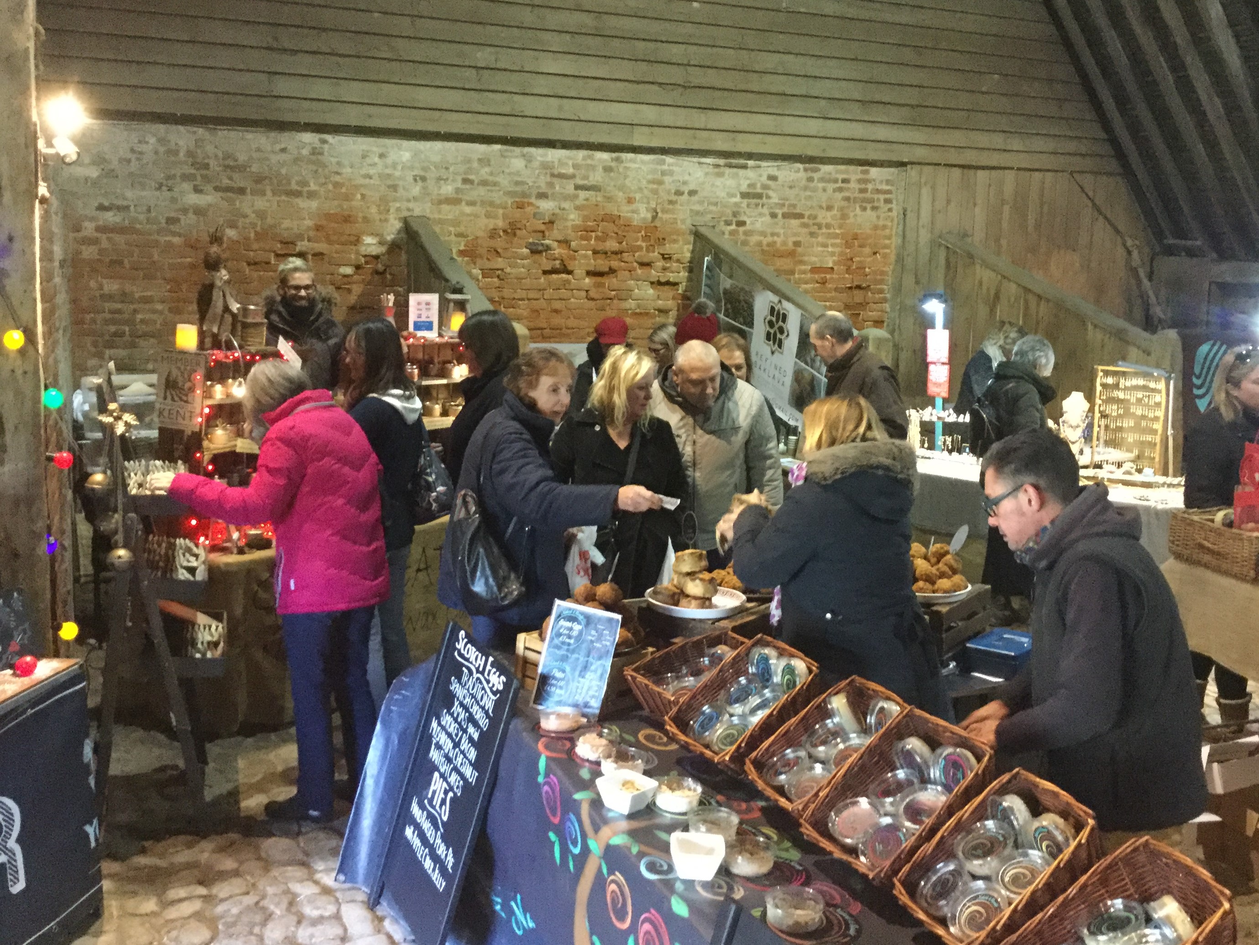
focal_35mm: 31
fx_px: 1128
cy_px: 472
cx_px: 630
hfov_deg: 58.3
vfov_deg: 45.5
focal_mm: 3.3
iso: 320
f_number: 2.4
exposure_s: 1/17
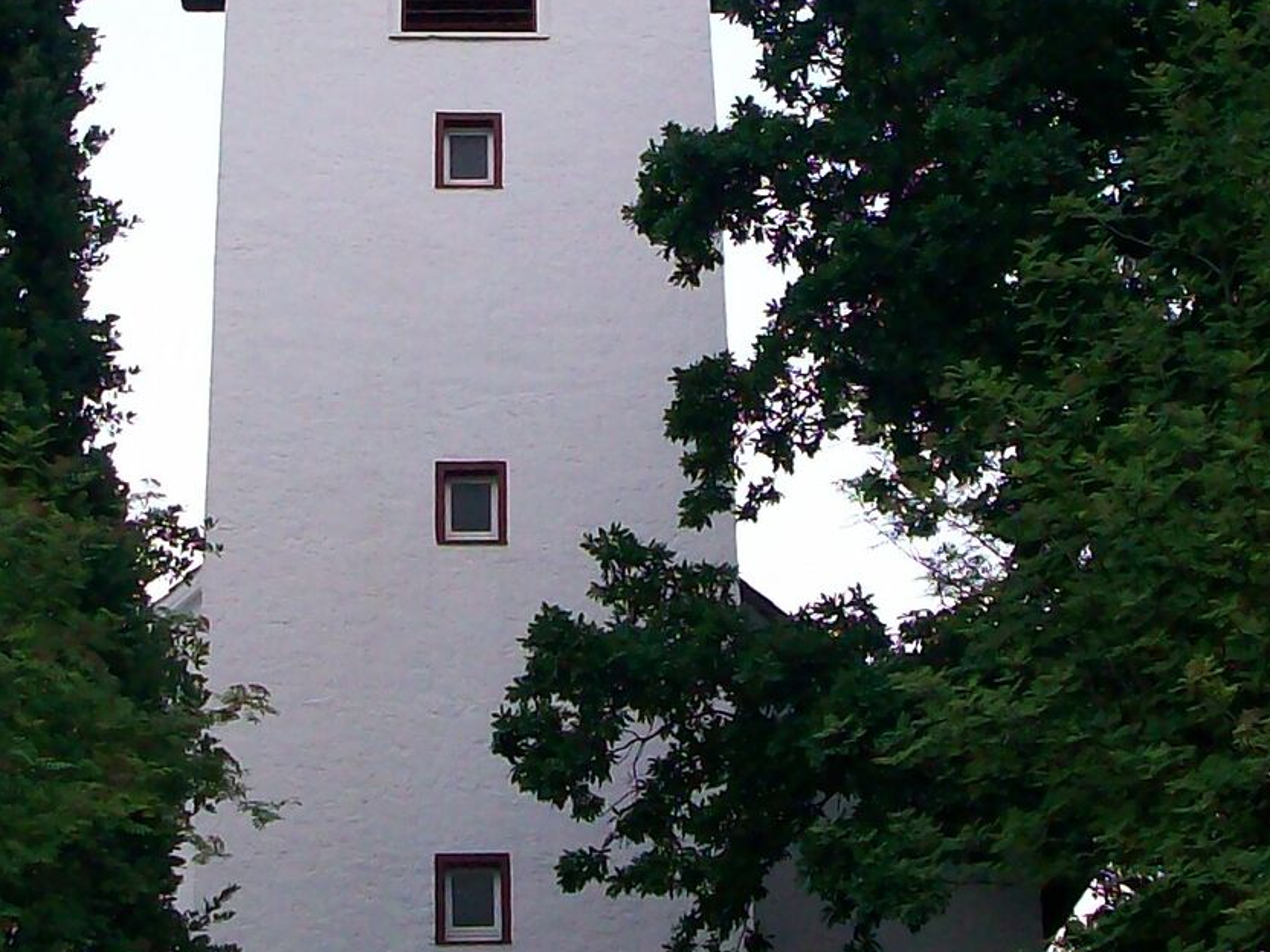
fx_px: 3449
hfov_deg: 20.9
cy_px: 252
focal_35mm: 94
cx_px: 606
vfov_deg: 15.7
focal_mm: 5.7
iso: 128
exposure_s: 1/128
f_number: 2.8
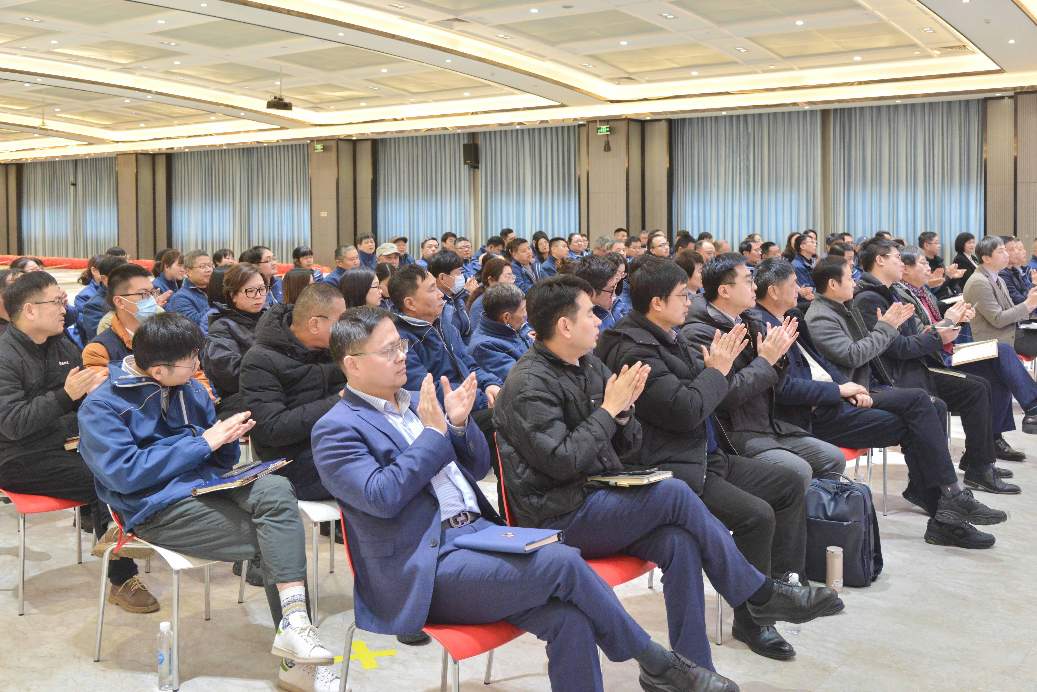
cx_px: 518
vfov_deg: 37.9
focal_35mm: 35
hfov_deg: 54.4
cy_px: 346
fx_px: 1008
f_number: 5.6
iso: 2800
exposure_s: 1/100
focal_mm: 35
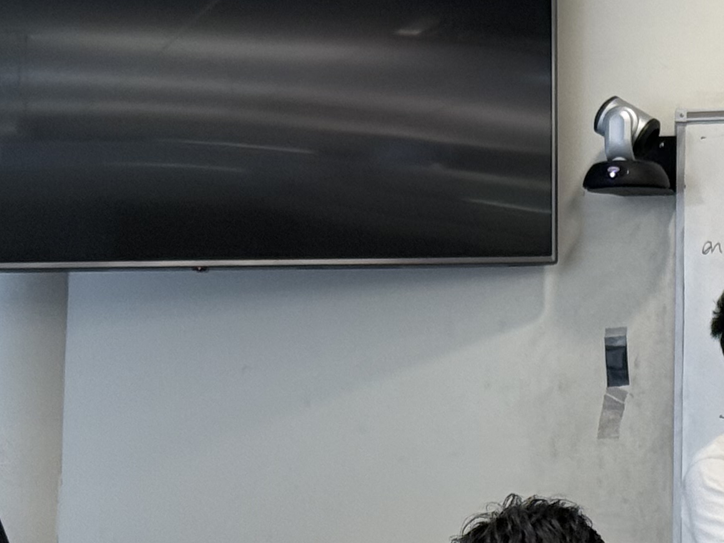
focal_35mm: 167
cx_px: 1179
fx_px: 3492
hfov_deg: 11.2
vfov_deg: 8.9
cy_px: 181
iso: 125
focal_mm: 6.76
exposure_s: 1/120
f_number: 1.78
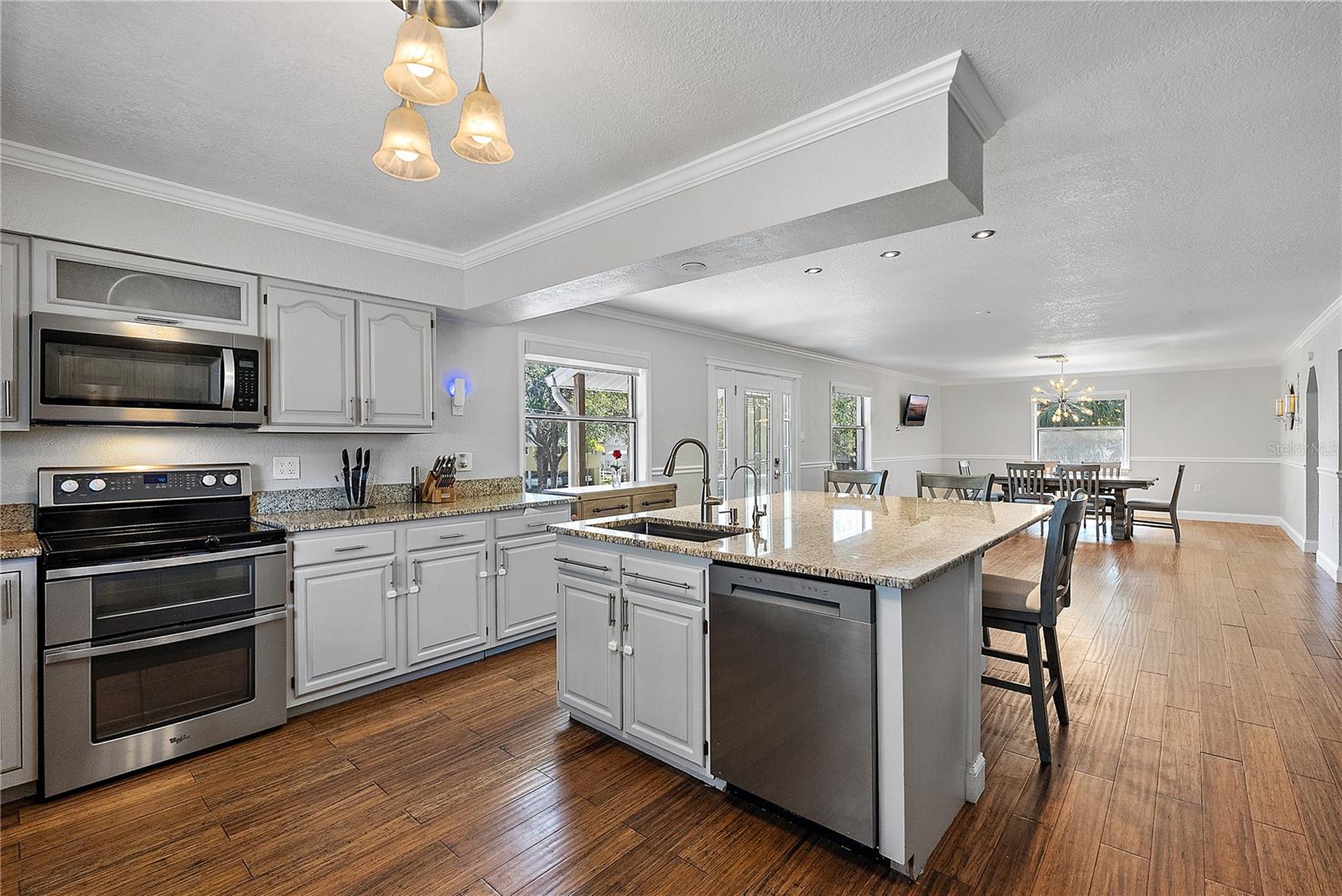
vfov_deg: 72.1
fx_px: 615
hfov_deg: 95.0
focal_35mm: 16
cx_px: 671
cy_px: 448
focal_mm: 16.5
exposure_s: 1/125
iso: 1600
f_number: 4
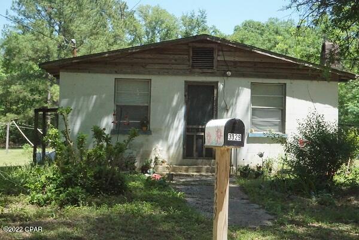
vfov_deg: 25.8
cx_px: 180
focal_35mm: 52
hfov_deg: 37.9
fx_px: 524
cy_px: 120
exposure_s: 1/2500
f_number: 13
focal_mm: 35
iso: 6400
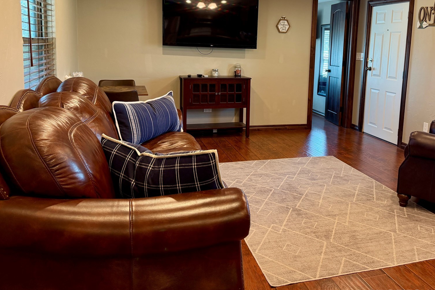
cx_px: 263
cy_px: 95
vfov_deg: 40.6
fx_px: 387
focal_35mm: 32
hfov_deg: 58.2
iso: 200
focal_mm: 6.76
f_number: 1.78
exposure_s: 1/60
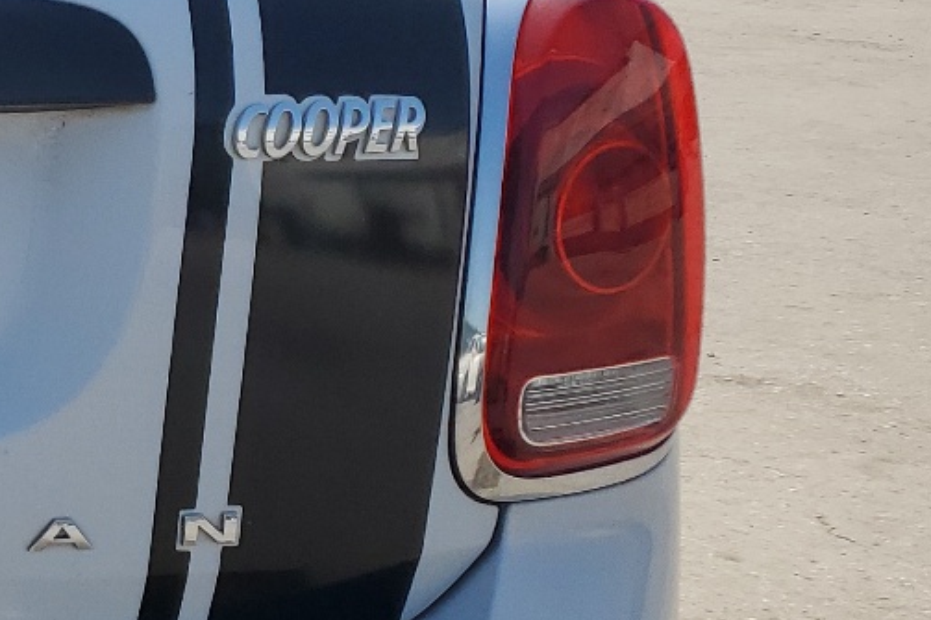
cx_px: -542
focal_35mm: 86
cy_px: 265
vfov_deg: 15.9
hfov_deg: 19.8
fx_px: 2223
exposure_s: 1/3333
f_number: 1.5
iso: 50
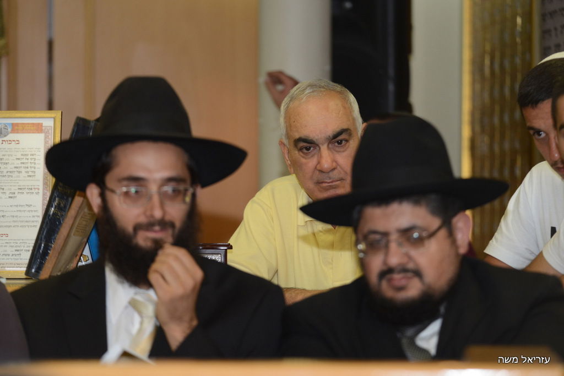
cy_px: 188
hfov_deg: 11.1
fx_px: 2899
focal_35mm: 185
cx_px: 282
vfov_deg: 7.4
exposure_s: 1/200
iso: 1600
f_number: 4
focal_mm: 185
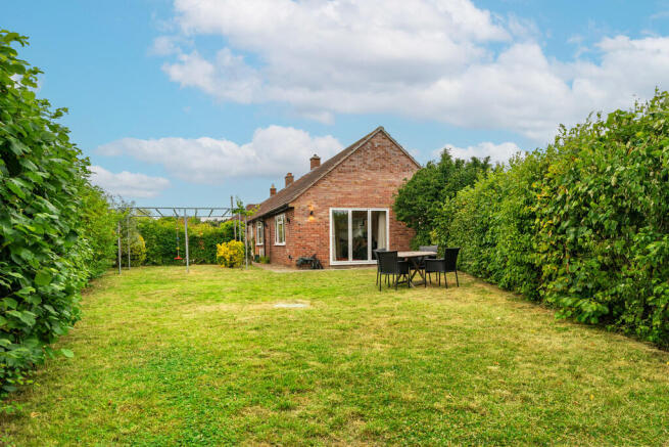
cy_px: 224
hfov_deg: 81.2
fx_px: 390
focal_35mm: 21
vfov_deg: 59.5
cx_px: 334
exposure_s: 1/125
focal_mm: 21
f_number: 8
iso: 640
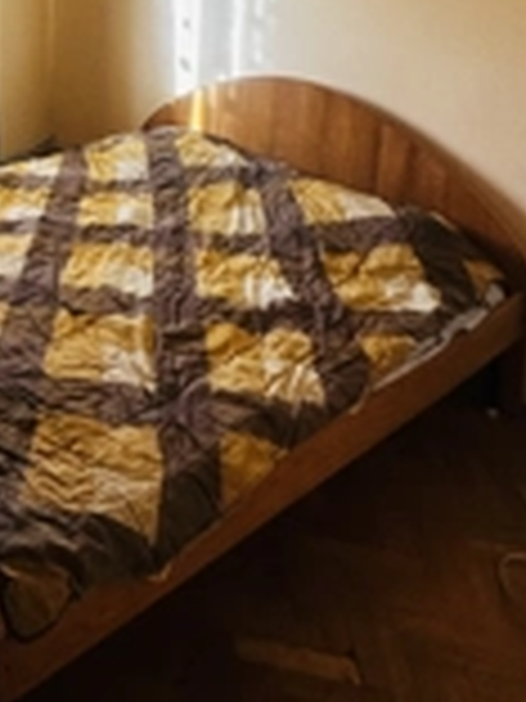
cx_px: -18
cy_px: 0
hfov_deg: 35.3
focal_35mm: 36
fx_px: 729
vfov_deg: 43.9
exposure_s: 1/100
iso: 100
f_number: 2.2
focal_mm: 2.22
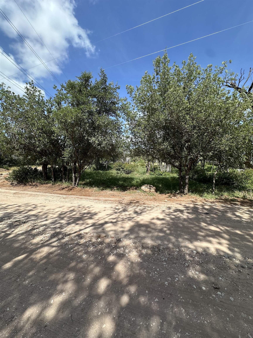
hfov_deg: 85.7
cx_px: 126
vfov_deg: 102.1
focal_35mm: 14
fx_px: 136
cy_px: 169
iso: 40
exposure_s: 1/1453
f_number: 2.2
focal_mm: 2.22
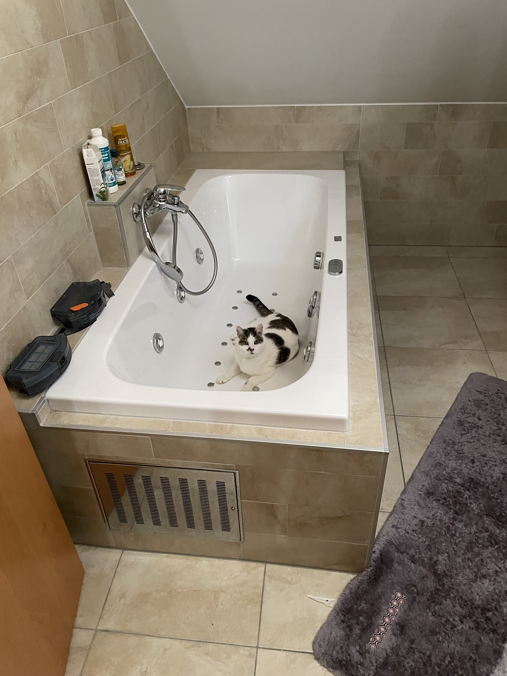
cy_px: 338
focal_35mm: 26
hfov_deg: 53.1
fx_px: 508
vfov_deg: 67.3
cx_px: 254
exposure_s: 1/33
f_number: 1.6
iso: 500
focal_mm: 4.2
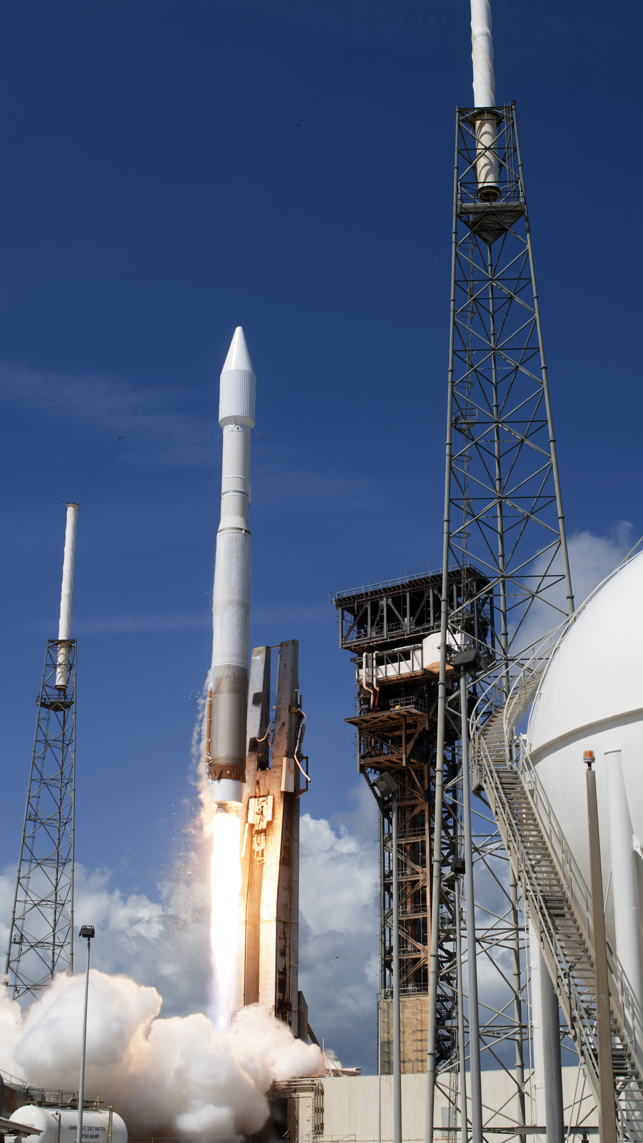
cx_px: 331
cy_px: 556
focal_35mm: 52
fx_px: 1576
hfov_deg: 23.1
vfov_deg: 39.9
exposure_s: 1/1000
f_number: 8
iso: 200
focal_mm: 35
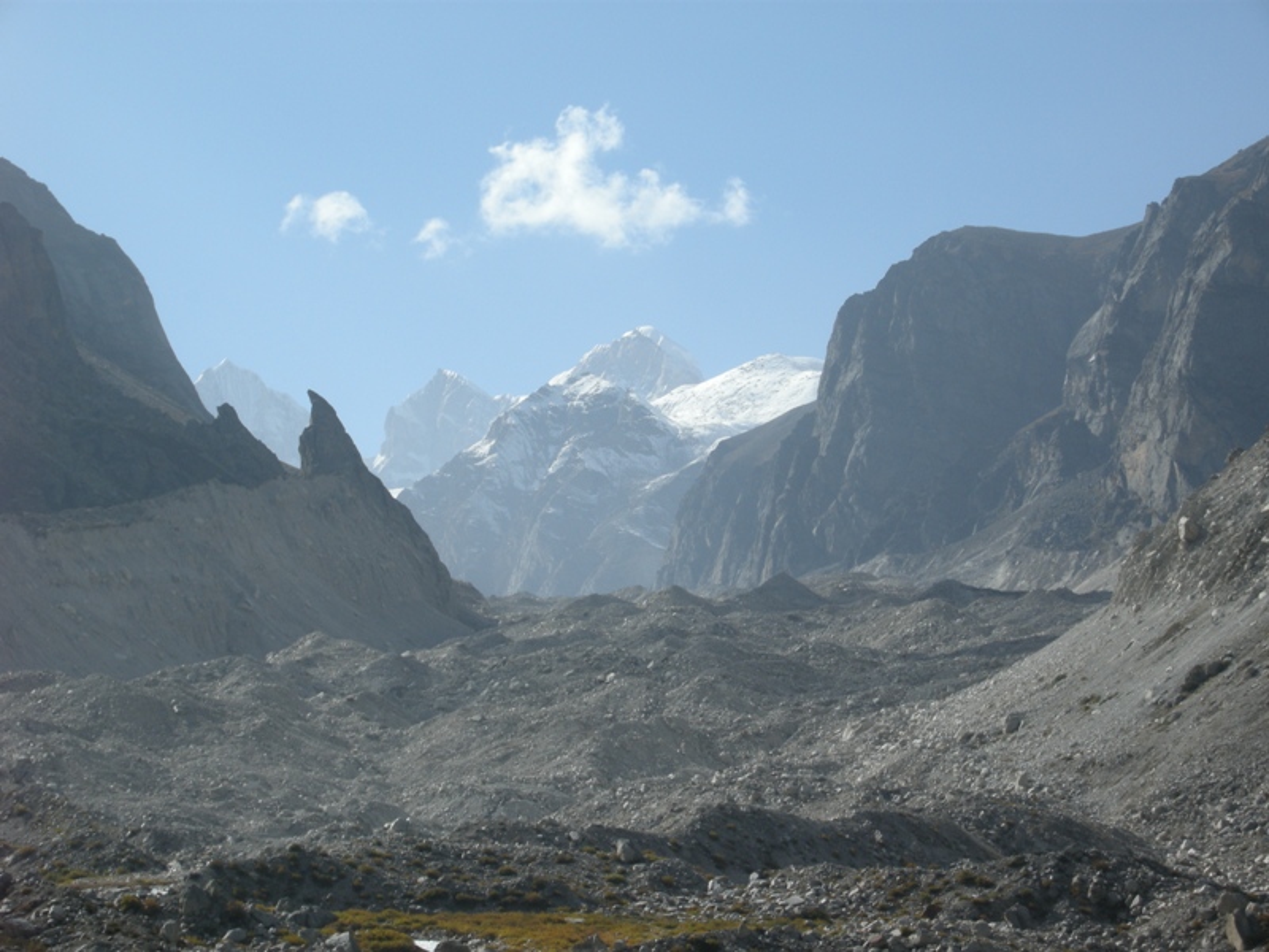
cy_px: 476
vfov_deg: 12.0
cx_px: 634
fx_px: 4509
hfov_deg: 16.0
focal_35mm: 123
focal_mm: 26.3
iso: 64
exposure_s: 1/307
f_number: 6.5
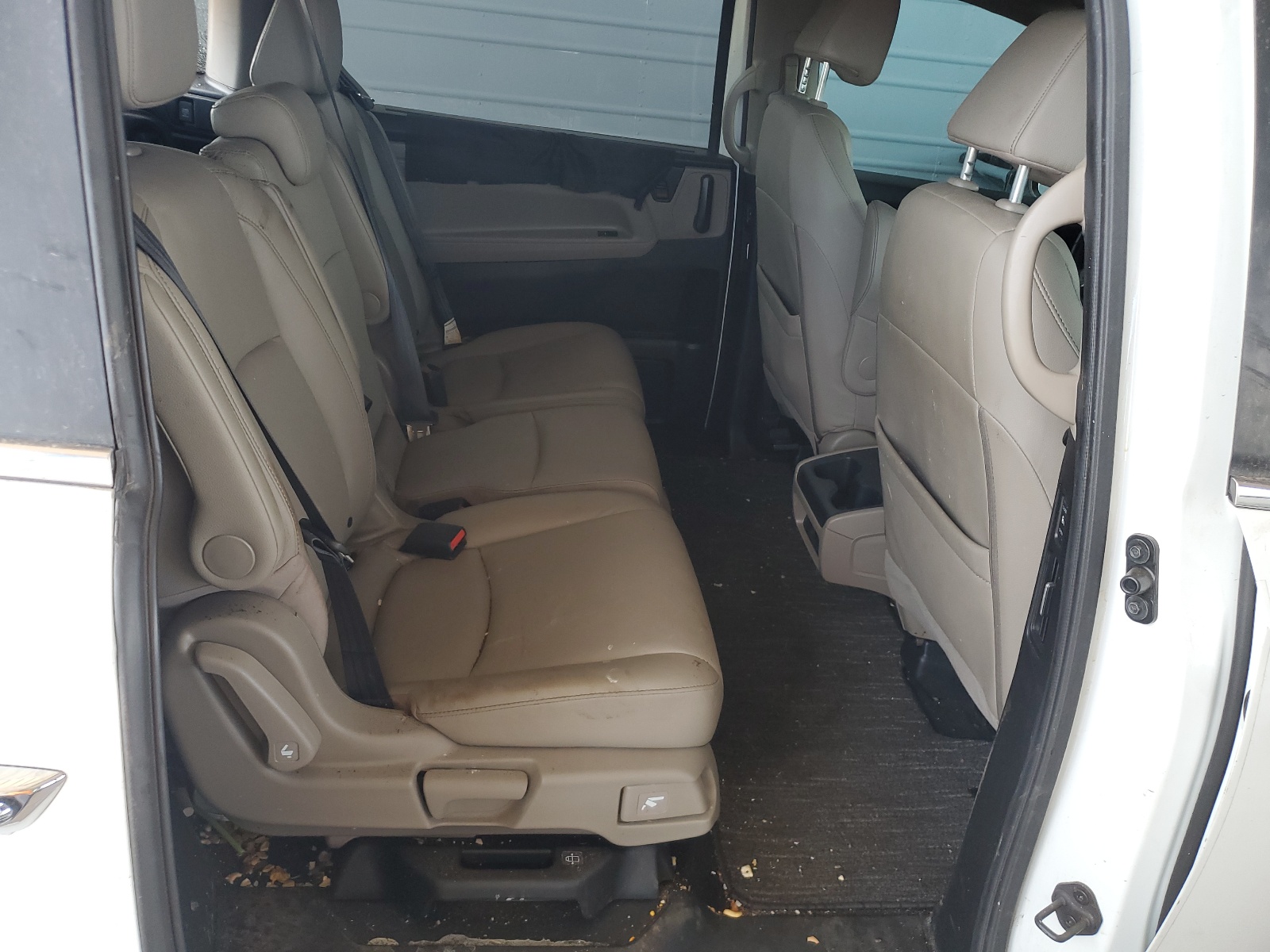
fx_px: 954
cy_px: 476
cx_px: 635
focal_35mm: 26
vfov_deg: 53.1
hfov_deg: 67.3
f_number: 1.5
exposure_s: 1/120
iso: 57
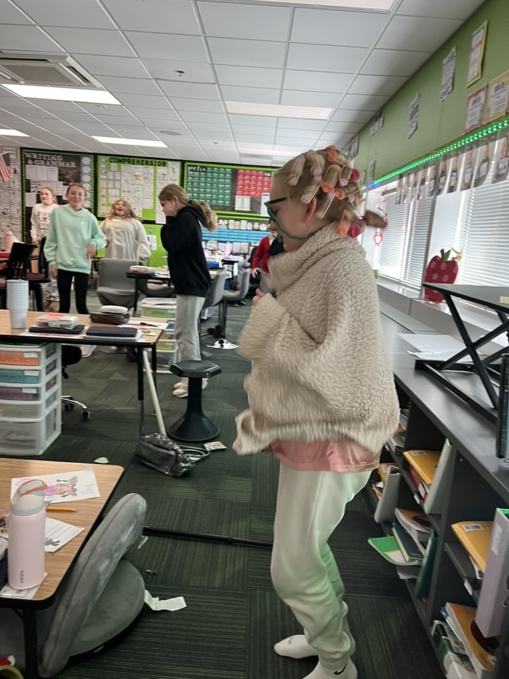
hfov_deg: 53.1
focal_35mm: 26
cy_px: 340
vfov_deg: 67.3
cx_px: 254
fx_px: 510
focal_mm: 5.1
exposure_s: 1/60
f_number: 1.6
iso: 200
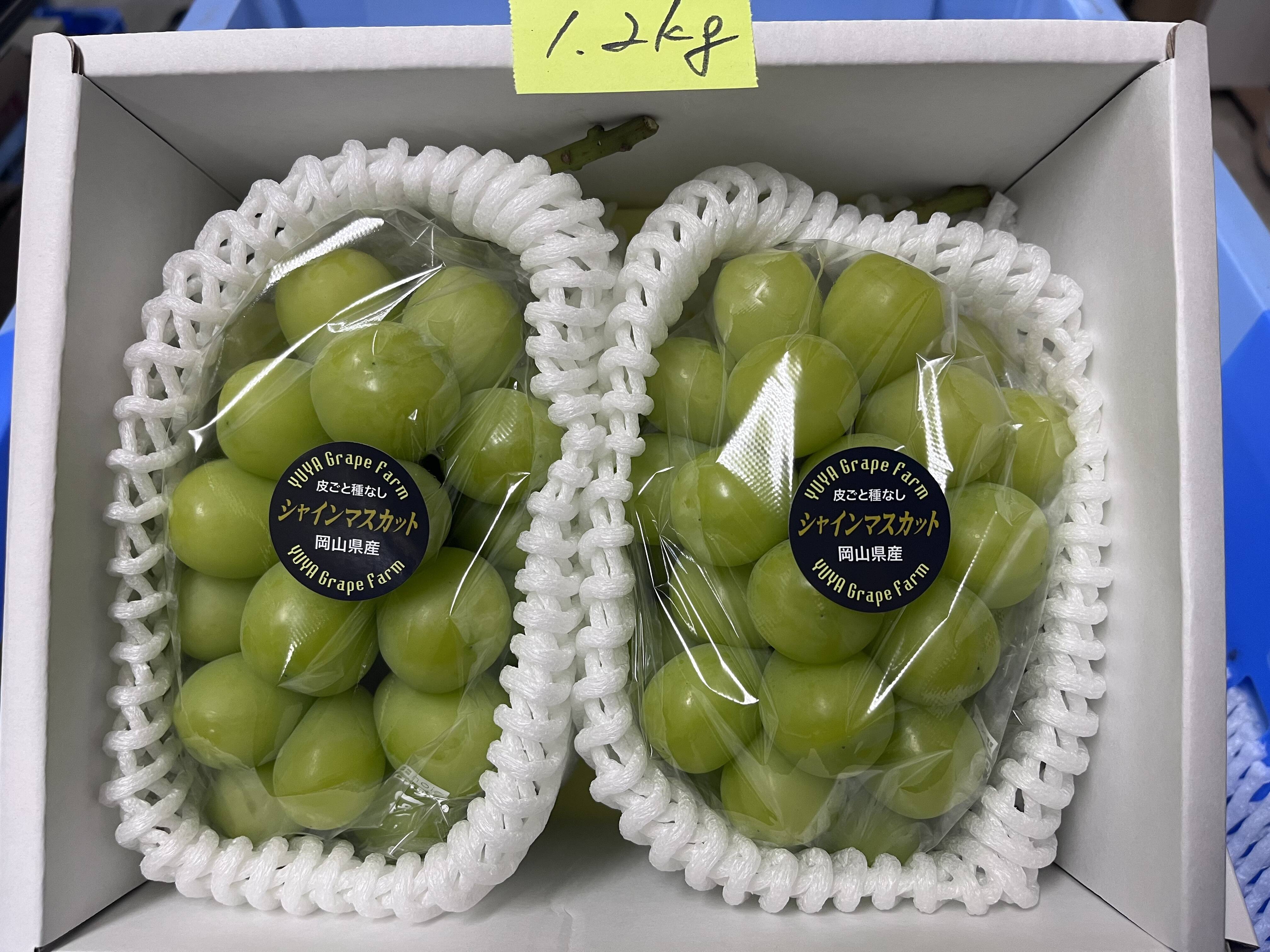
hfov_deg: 67.3
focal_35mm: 26
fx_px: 954
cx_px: 635
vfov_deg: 53.1
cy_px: 476
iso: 100
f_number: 1.6
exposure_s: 1/60
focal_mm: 5.1
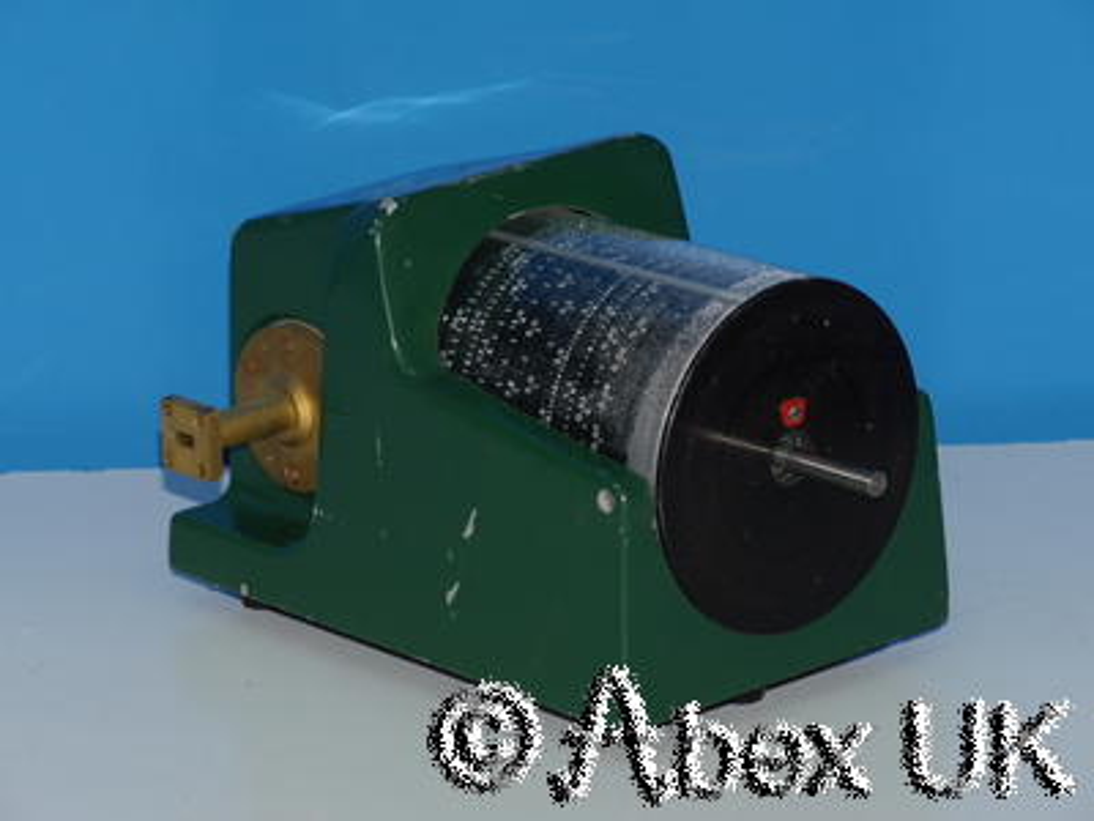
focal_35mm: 184
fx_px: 5815
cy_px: 410
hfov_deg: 10.7
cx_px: 547
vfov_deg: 8.1
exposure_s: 1/60
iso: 400
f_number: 11
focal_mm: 92
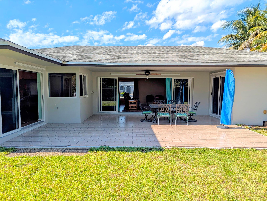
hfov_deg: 71.5
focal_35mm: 24
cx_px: 134
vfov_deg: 56.9
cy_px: 100
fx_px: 185
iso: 49
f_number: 1.85
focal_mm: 6.81
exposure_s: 1/2020
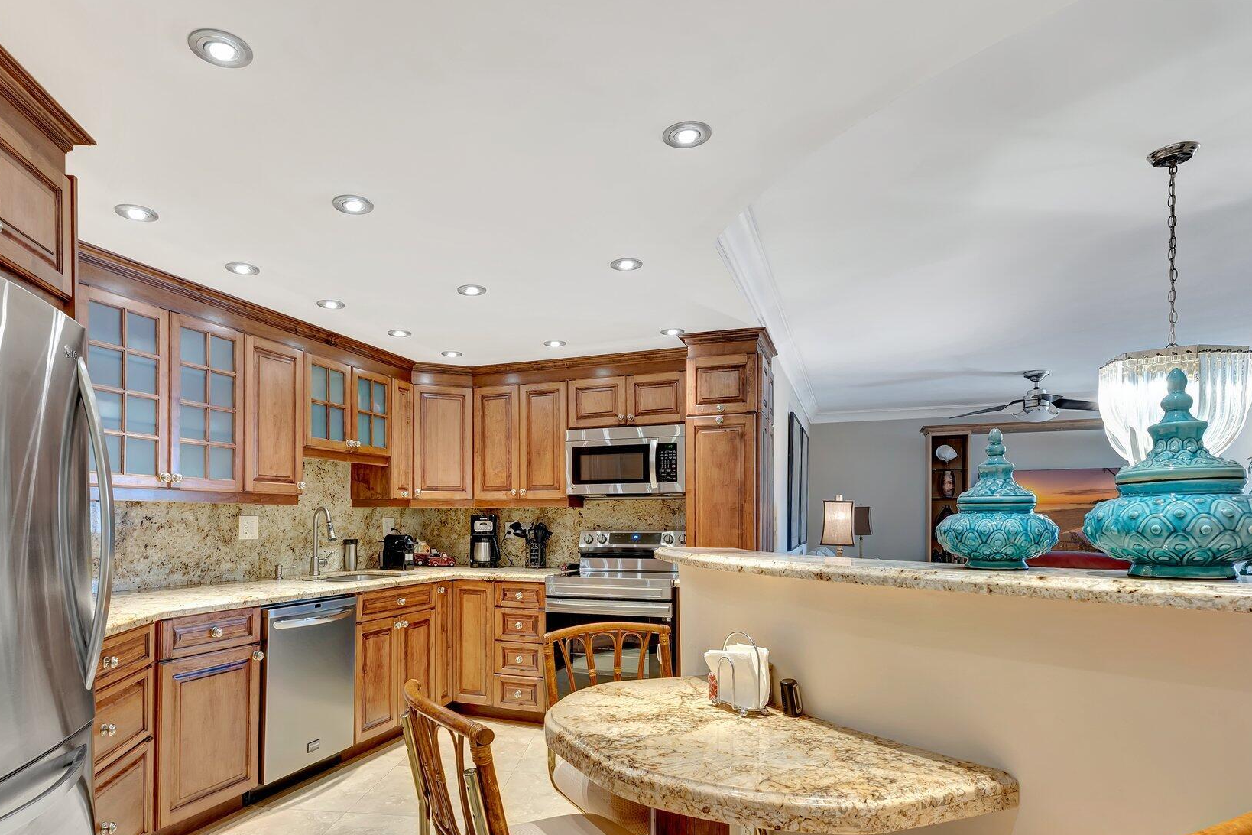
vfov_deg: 59.7
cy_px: 519
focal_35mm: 21
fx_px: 717
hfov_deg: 82.0
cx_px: 564
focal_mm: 16.5
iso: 400
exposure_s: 1/1.67
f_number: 9
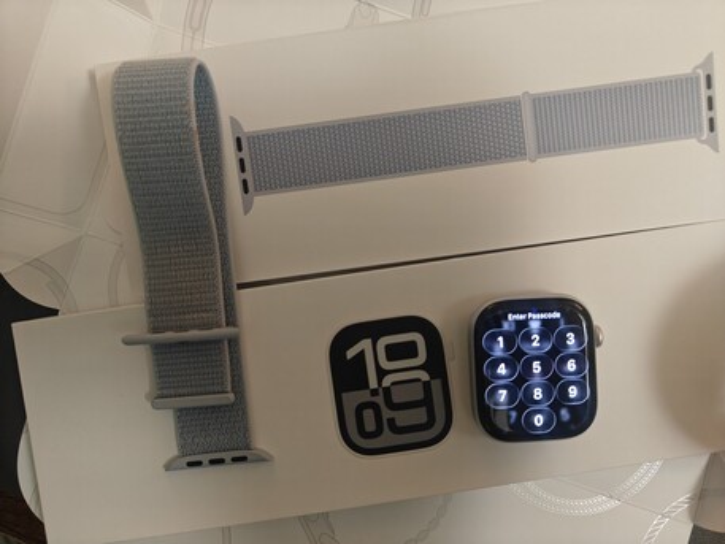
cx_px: 362
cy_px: 272
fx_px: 503
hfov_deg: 71.6
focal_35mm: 24
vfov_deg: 56.8
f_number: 1.8
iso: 400
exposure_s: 1/44
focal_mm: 5.59
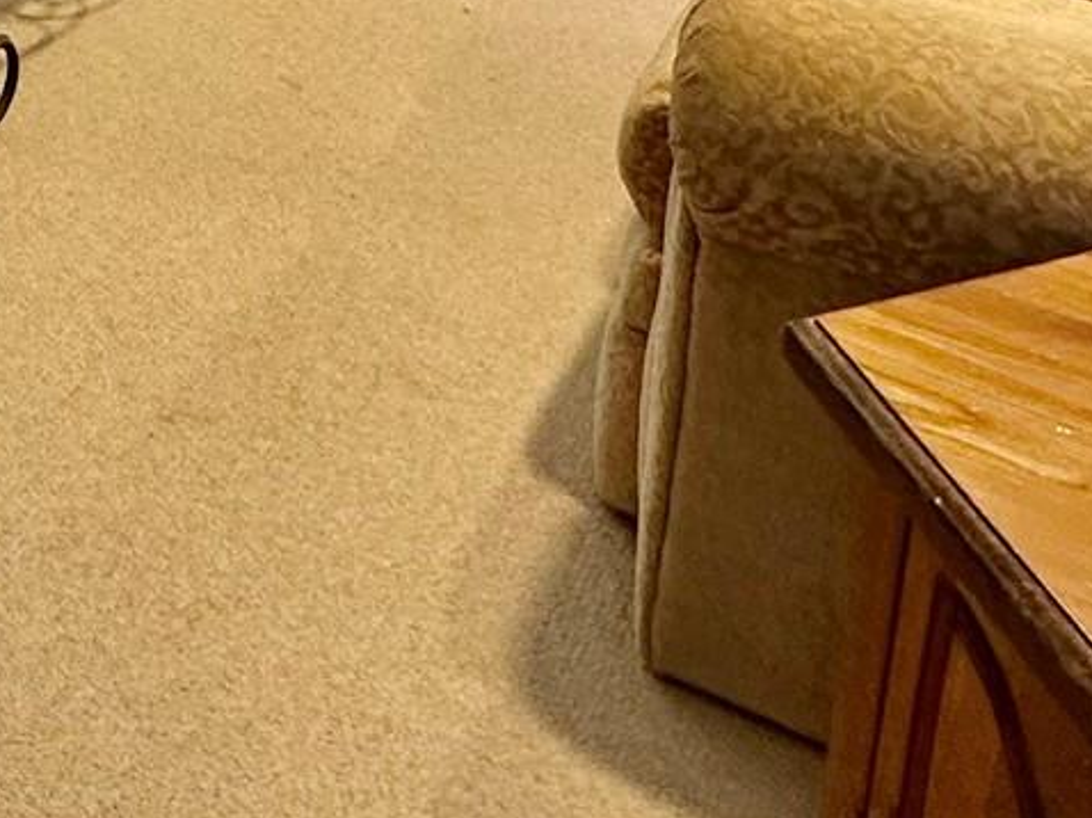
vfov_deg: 18.9
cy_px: -637
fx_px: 1892
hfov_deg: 26.4
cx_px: -395
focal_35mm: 60
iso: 160
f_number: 2.2
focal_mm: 2.22
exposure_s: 1/120
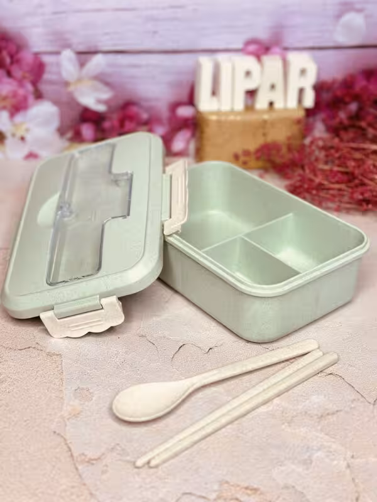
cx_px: 188
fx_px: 697
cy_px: 251
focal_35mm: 48
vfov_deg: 39.7
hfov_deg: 30.3
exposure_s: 1/156
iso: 80
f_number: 1.78
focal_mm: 6.86
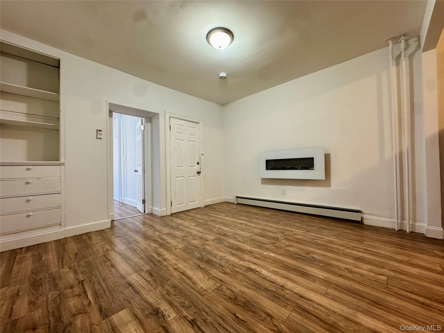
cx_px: 222
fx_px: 180
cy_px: 166
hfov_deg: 102.1
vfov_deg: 85.7
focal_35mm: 14
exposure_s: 1/60
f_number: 2.2
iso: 250
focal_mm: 2.22
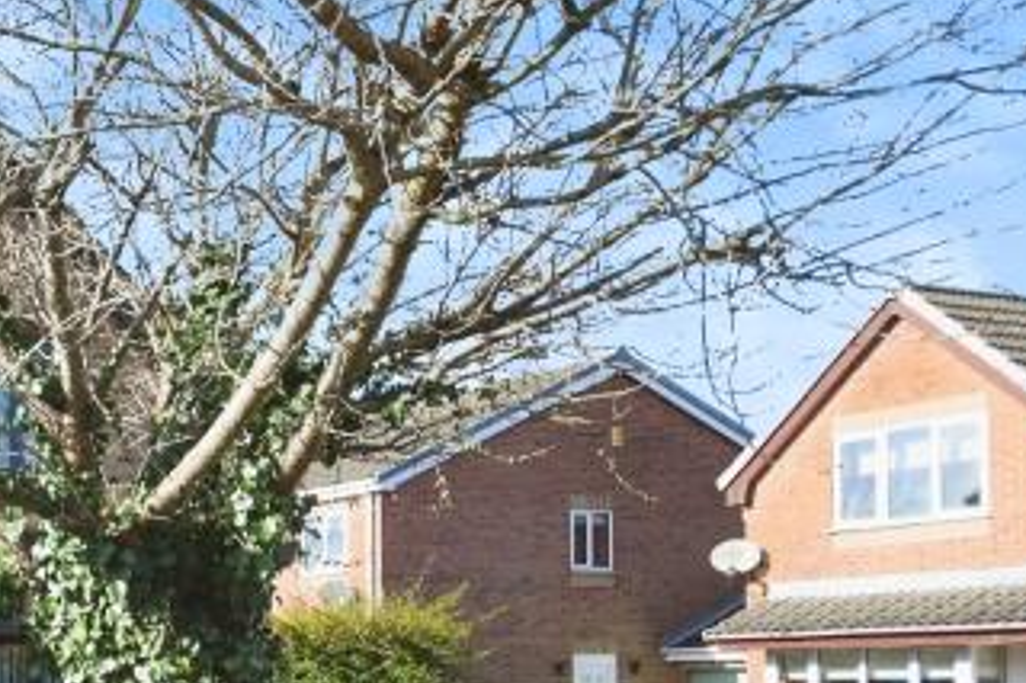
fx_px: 1367
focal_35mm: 48
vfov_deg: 27.4
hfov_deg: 31.5
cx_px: -311
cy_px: 563
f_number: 8
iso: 400
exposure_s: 1/500
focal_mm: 10
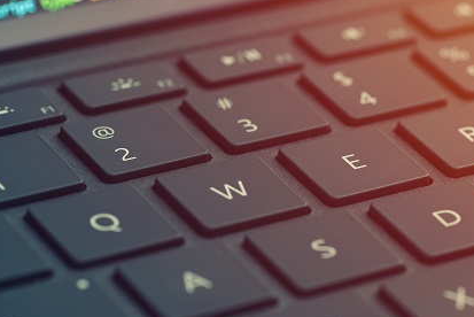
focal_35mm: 191
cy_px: 52
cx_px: 407
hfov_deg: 10.7
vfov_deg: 7.2
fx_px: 2517
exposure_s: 1
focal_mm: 105
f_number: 8
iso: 100
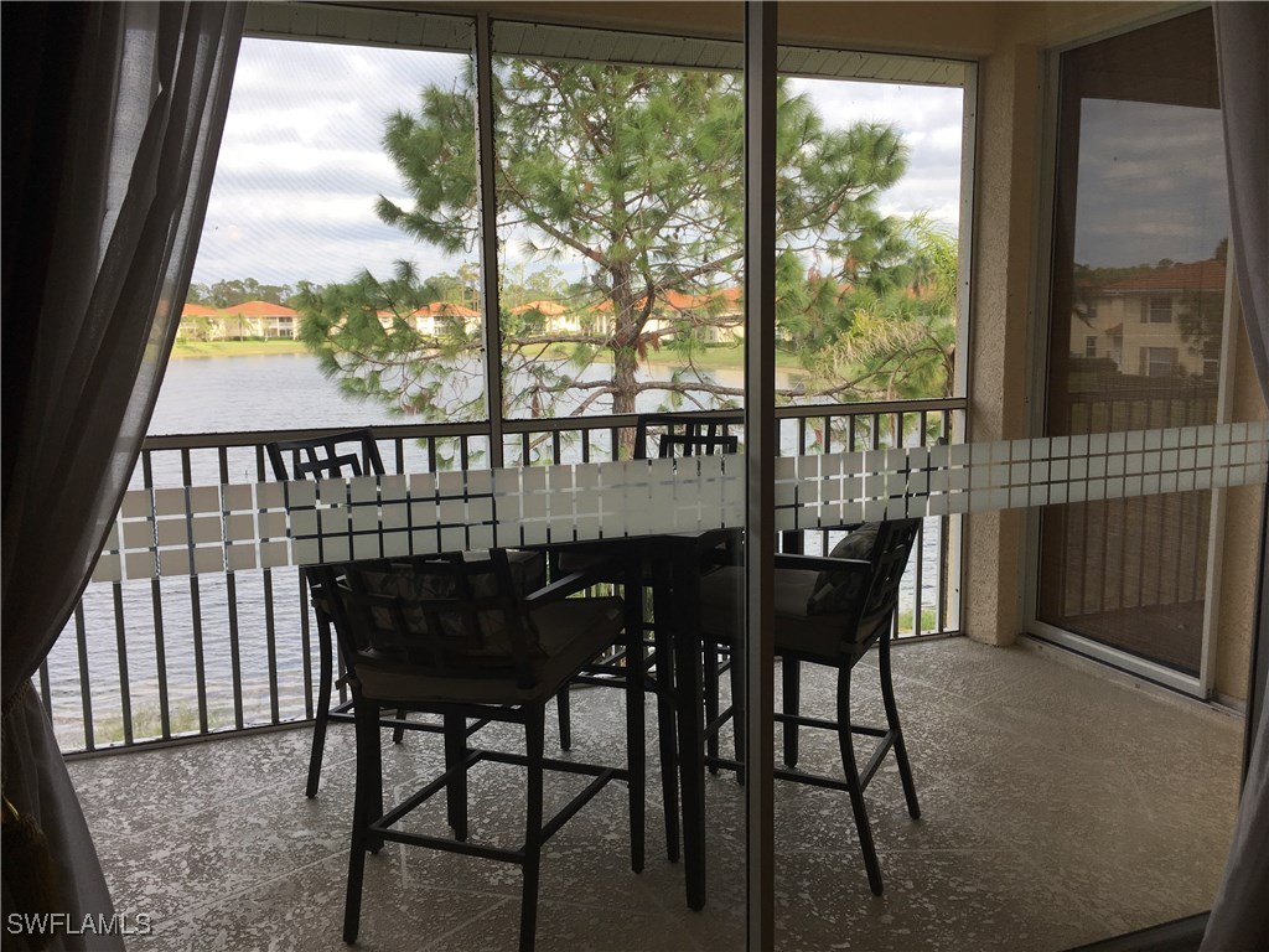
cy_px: 476
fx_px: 1063
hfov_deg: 61.7
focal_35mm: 29
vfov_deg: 48.2
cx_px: 634
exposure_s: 1/326
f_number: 2.2
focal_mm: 4.15
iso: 25
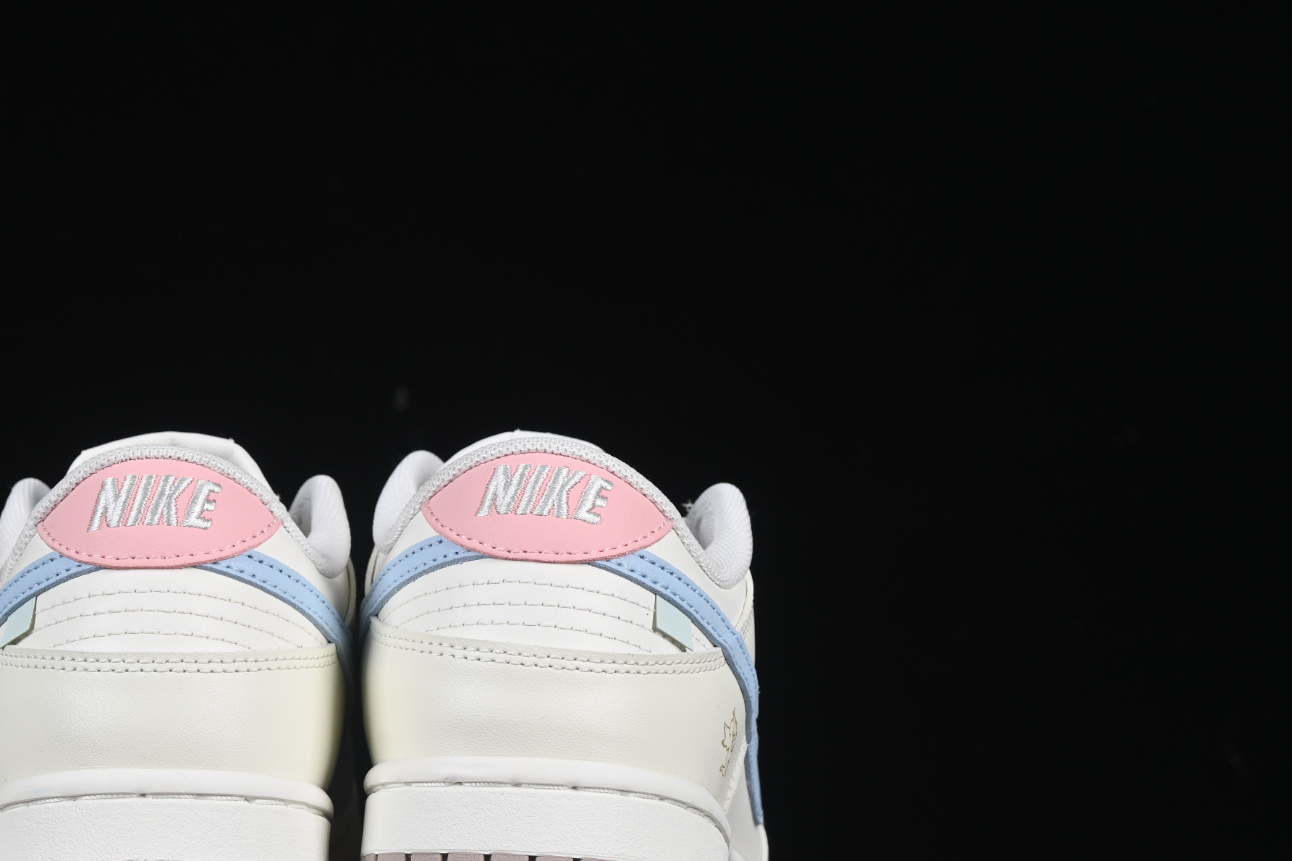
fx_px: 4199
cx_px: 350
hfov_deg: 17.4
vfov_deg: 11.7
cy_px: 499
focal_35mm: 117
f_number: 8
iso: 160
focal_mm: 50
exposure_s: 1/80
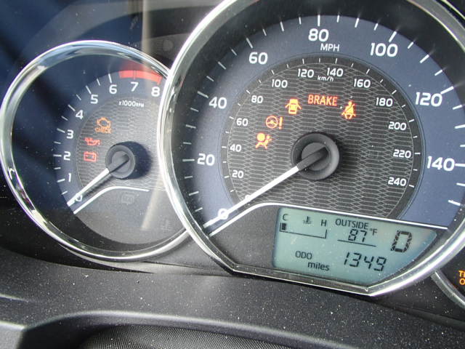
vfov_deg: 49.7
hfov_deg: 63.4
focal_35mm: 28
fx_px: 376
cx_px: 232
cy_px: 174
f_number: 3.9
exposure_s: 1/30
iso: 250
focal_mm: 5
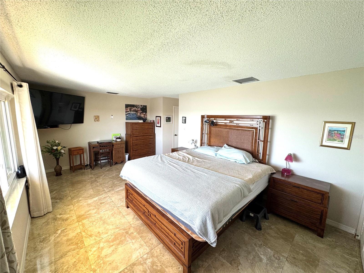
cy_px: 136
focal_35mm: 14
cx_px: 182
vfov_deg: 85.7
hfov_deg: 102.1
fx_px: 147
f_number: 2.2
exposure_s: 1/99
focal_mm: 2.22
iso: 100
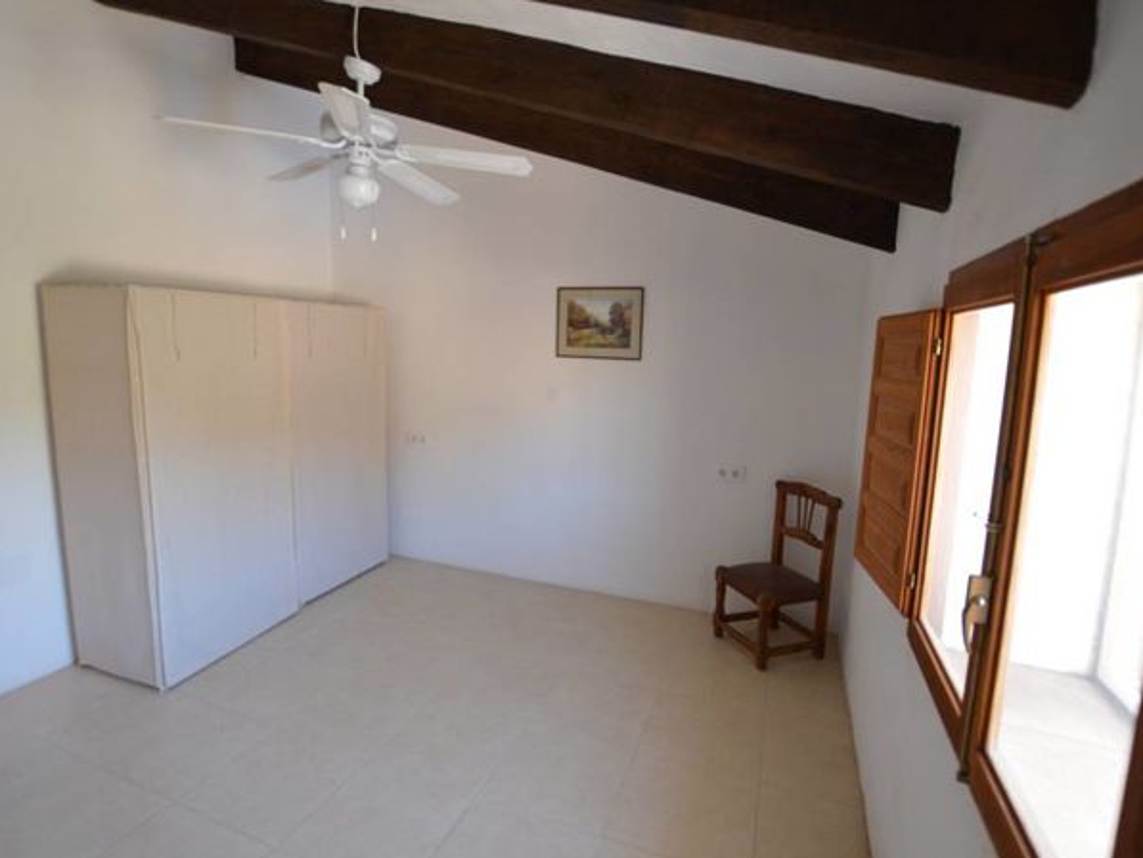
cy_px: 416
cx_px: 549
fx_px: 561
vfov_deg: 74.7
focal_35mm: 17
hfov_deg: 91.0
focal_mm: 10
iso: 1000
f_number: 3.5
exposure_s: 1/60
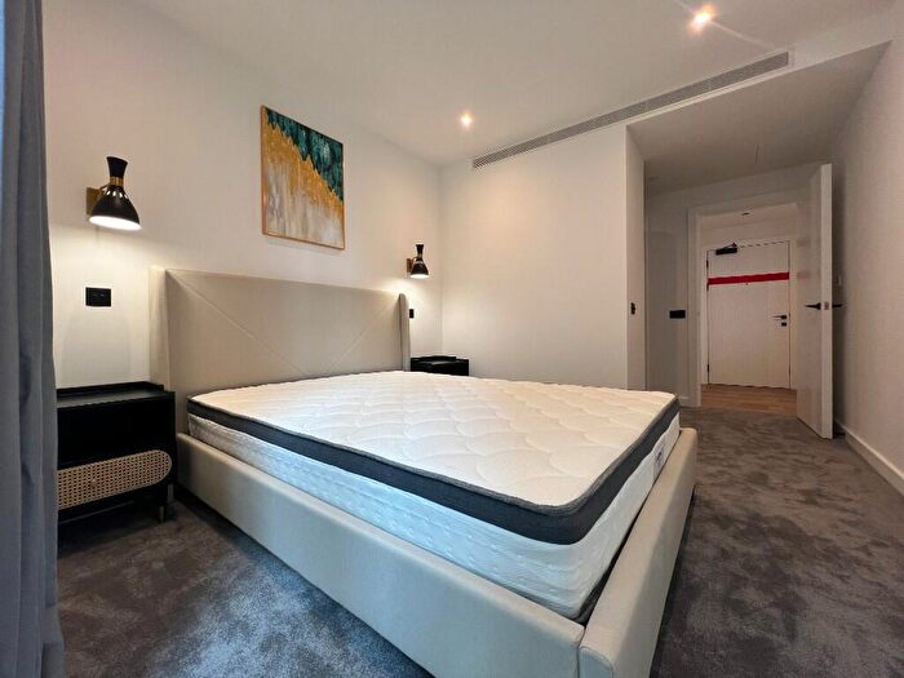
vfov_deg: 89.9
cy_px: 339
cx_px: 452
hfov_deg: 106.2
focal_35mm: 13
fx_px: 339
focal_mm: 1.57
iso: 64
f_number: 1.8
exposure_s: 1/100
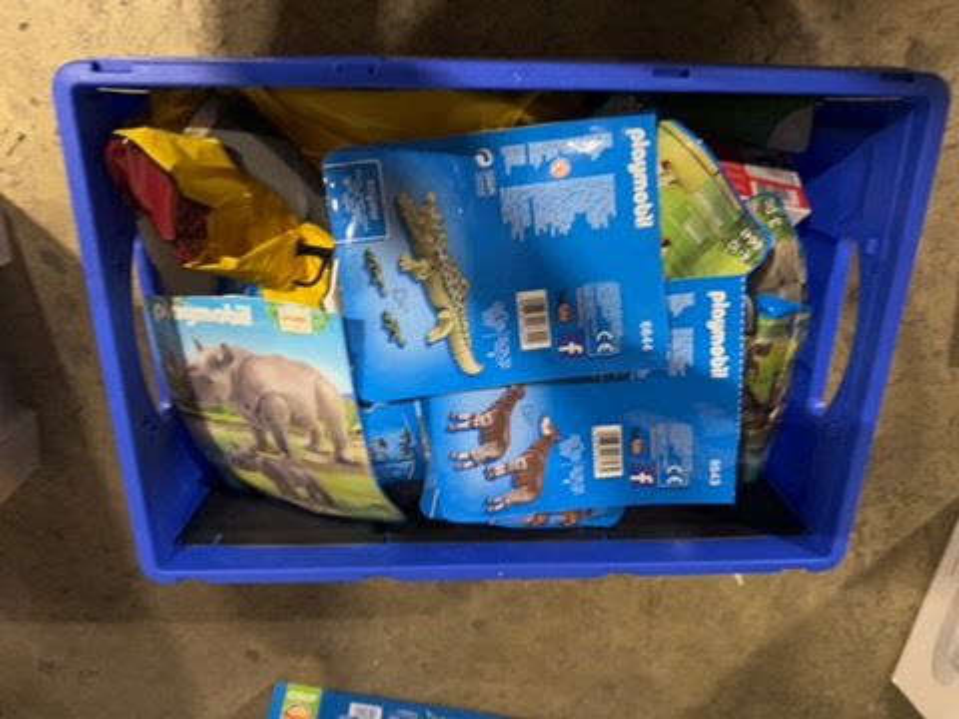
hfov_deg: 71.6
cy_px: 360
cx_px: 480
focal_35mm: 24
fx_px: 665
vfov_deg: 56.8
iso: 800
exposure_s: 1/29
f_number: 1.78
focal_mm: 6.76
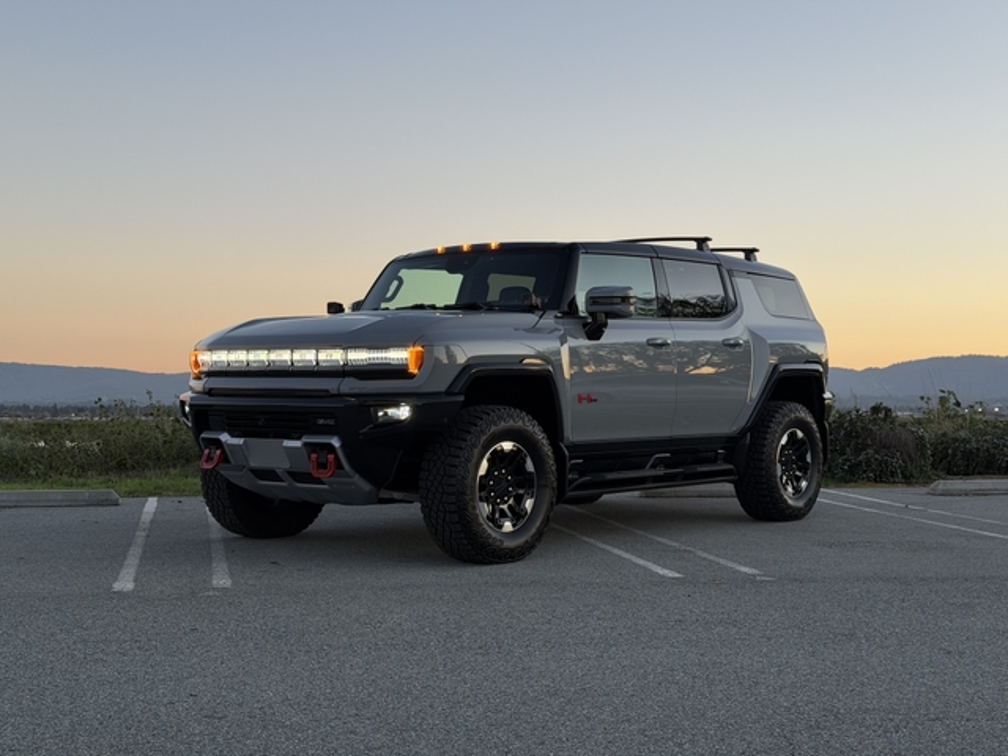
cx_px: 504
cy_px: 378
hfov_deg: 39.7
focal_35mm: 48
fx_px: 1398
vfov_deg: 30.3
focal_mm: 6.76
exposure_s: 1/151
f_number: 1.78
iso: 50
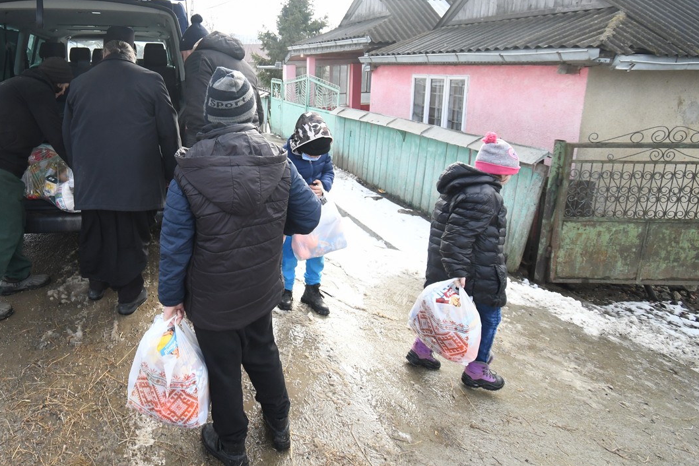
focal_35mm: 17
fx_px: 330
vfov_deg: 70.4
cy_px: 230
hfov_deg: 93.2
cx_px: 329
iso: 1000
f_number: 4.5
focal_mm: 10
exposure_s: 1/1000
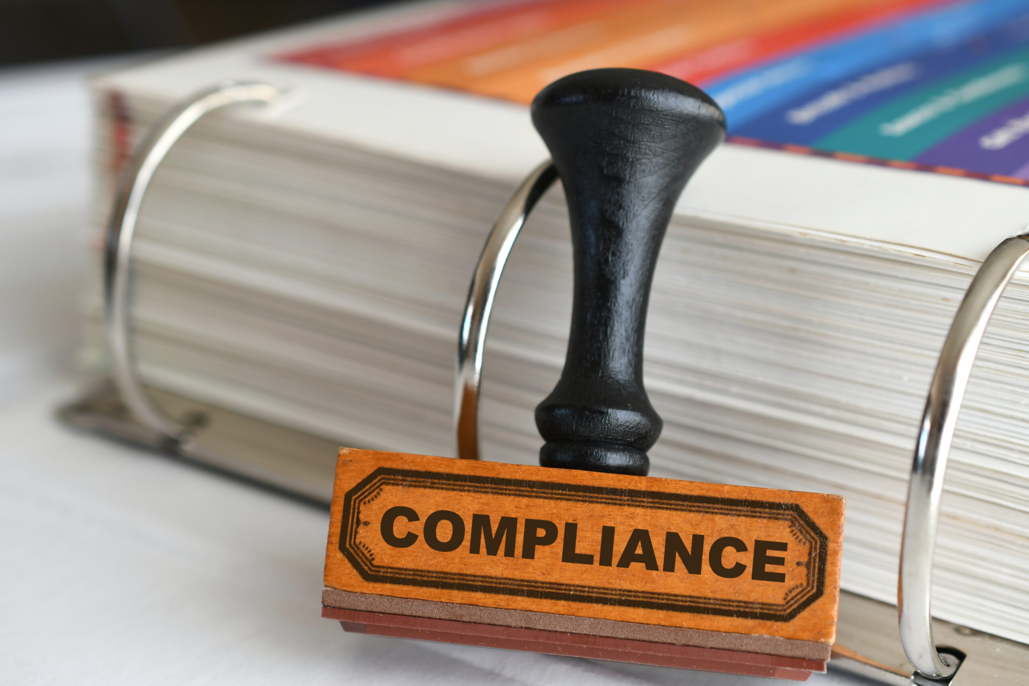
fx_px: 1715
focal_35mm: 60
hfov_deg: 33.4
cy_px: 343
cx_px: 514
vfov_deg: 22.6
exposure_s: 1/200
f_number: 5
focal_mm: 40
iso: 200
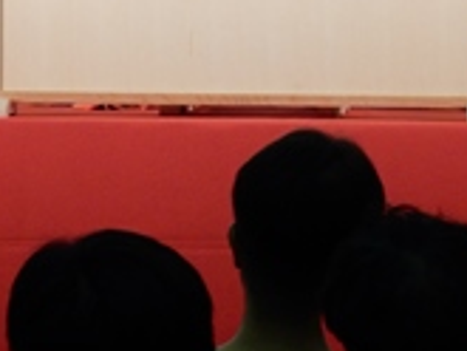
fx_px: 5090
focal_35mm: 377
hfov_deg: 5.3
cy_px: -116
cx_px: 280
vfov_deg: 3.9
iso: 250
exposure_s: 1/30
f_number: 6
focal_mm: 24.7
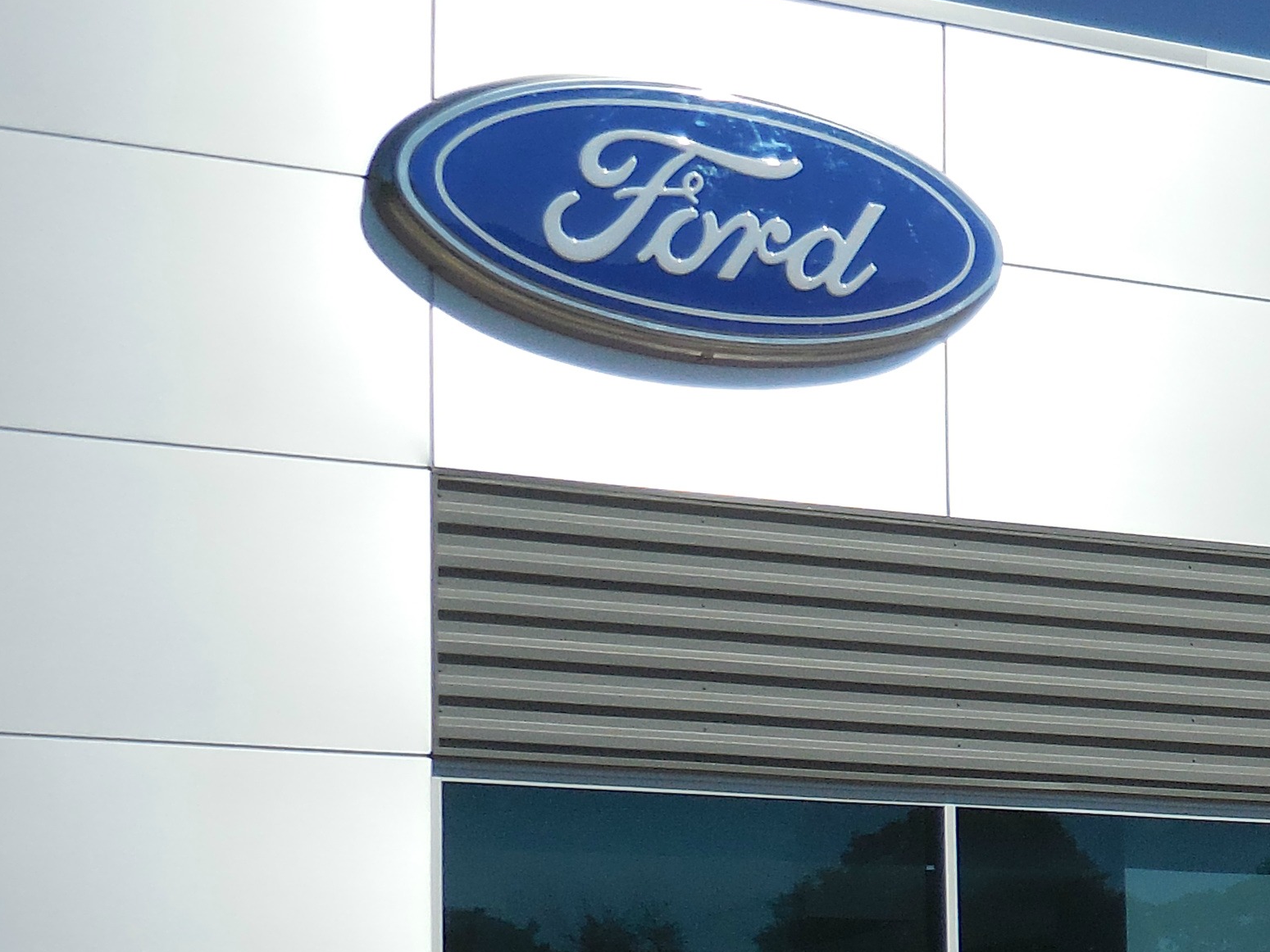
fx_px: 4256
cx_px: 1868
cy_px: 884
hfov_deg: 15.7
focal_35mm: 116
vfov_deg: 12.7
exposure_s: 1/800
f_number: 7.8
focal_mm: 7
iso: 125
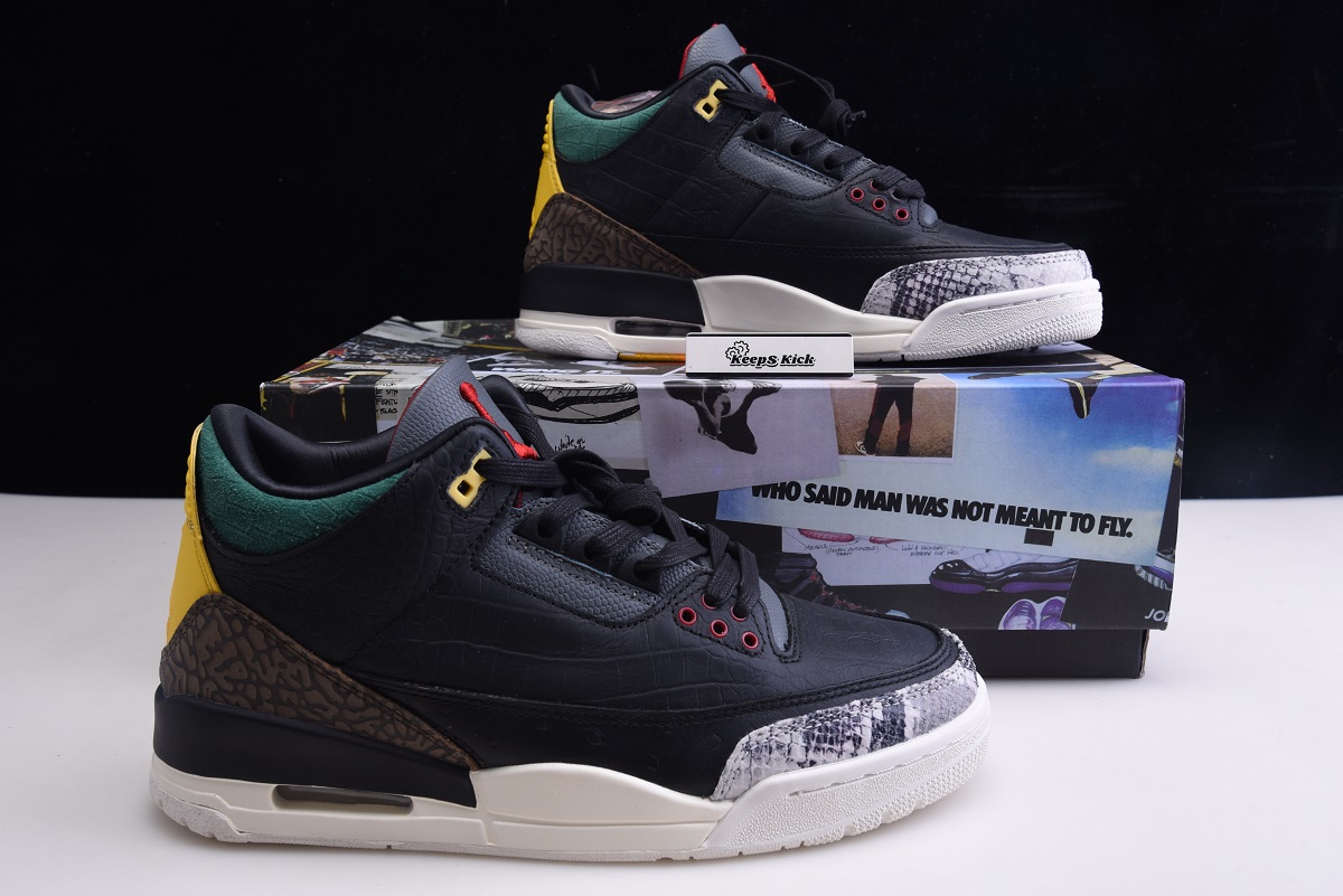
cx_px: 672
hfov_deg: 50.7
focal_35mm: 38
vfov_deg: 35.1
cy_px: 448
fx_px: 1418
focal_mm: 38
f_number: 11
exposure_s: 1/125
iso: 100
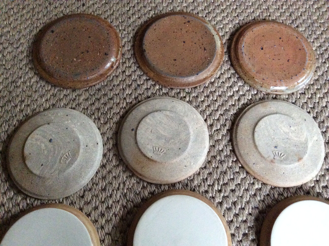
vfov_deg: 44.1
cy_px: 123
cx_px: 164
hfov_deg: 56.9
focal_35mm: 32
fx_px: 304
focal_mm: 3.3
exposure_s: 1/17
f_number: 2.4
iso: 500
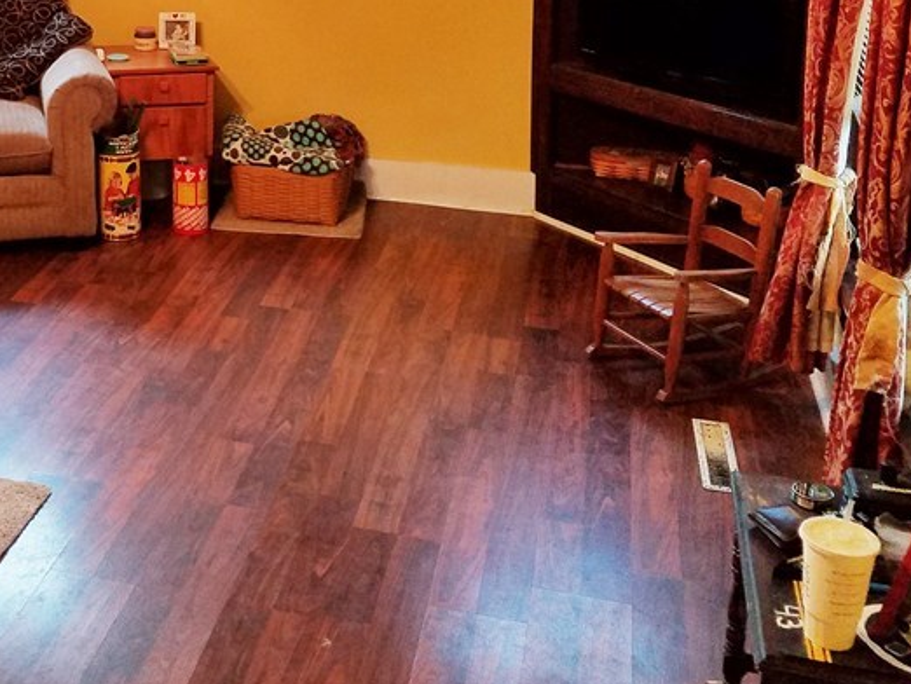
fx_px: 1343
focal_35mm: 51
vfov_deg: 27.2
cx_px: 126
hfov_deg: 35.7
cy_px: 24
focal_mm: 4.2
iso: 160
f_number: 1.7
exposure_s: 1/60
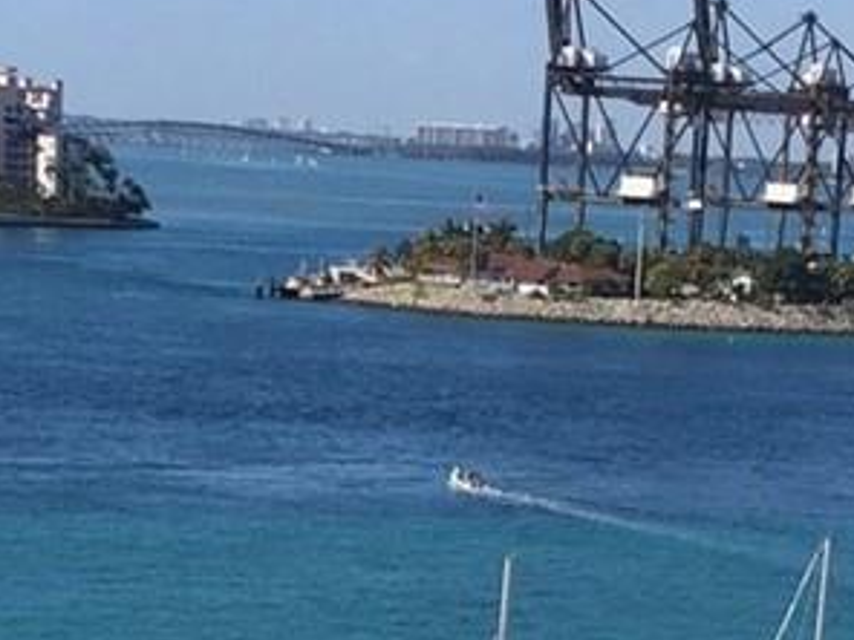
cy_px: 1545
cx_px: 548
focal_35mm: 157
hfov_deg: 12.6
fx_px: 3873
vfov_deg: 8.6
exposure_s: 1/2198
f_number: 2.2
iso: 32
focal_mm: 4.15
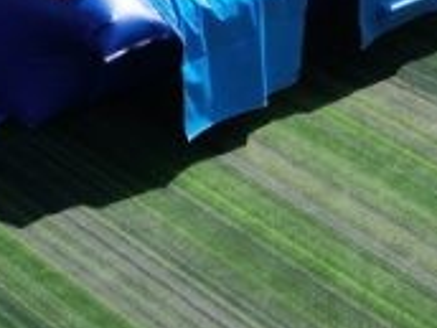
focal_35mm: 143
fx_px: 1805
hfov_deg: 13.5
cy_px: -422
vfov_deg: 9.4
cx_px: -33
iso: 150
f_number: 1.7
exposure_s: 1/4000
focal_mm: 6.72
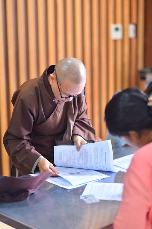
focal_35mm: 85
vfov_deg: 23.9
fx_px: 539
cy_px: 114
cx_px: 76
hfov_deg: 16.1
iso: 400
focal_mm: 85
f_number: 1.8
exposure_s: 1/80
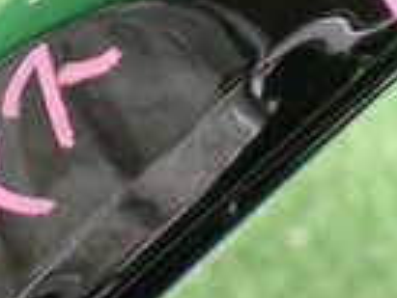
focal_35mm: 131
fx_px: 1504
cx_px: 203
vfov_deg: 11.3
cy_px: 127
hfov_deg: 15.0
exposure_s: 1/80
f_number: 2.3
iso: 800
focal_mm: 5.4
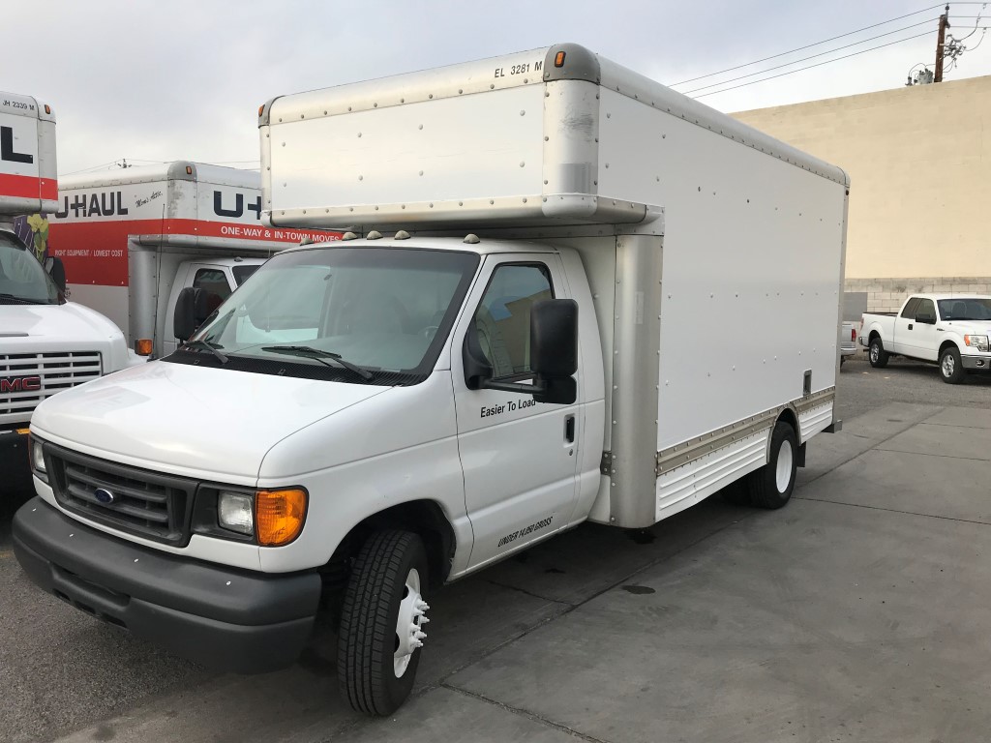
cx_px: 496
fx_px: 802
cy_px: 372
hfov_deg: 63.4
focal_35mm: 28
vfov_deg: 49.7
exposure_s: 1/1198
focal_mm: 3.99
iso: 20
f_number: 1.8
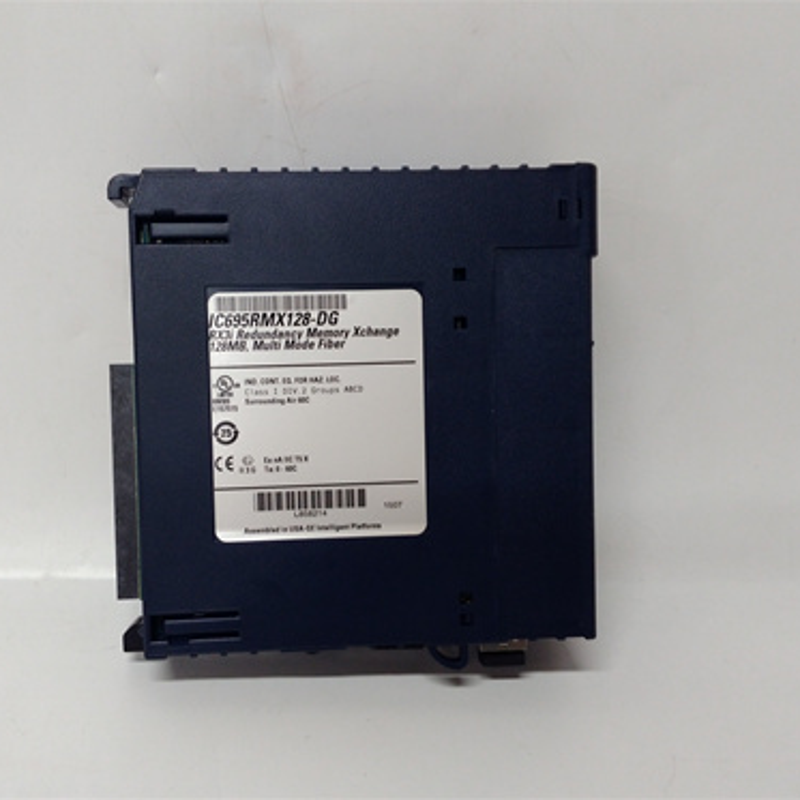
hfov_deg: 51.0
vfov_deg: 51.1
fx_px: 837
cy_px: 400
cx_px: 354
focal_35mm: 32
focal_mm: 3.79
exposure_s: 1/33
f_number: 2
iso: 205
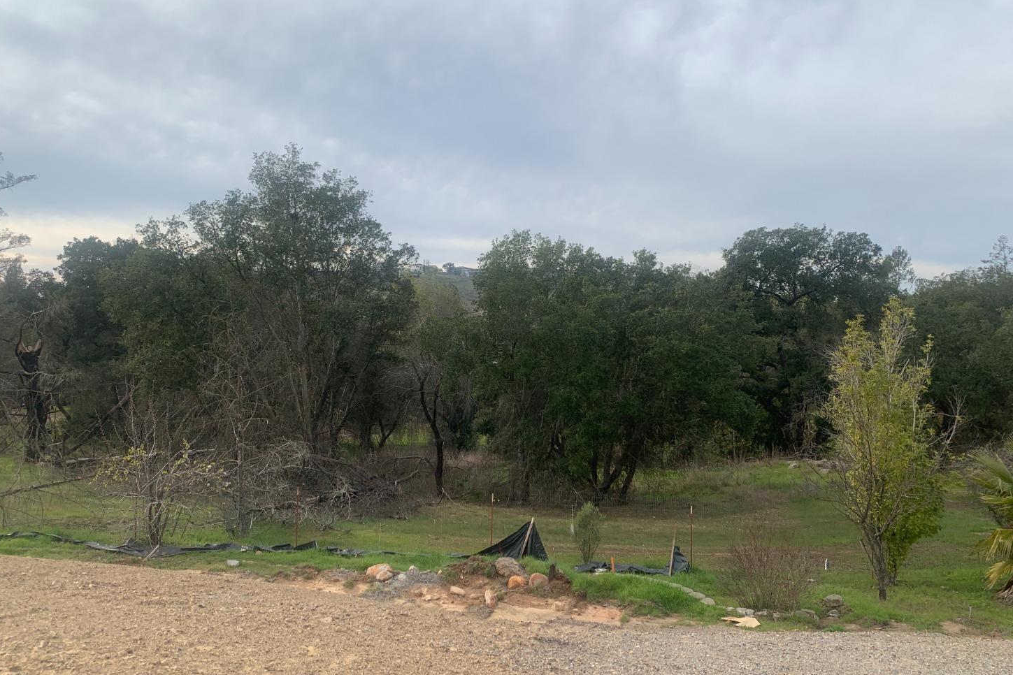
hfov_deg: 65.5
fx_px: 788
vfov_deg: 46.4
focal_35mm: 28
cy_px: 325
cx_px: 497
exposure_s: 1/1513
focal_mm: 4.25
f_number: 1.8
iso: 25
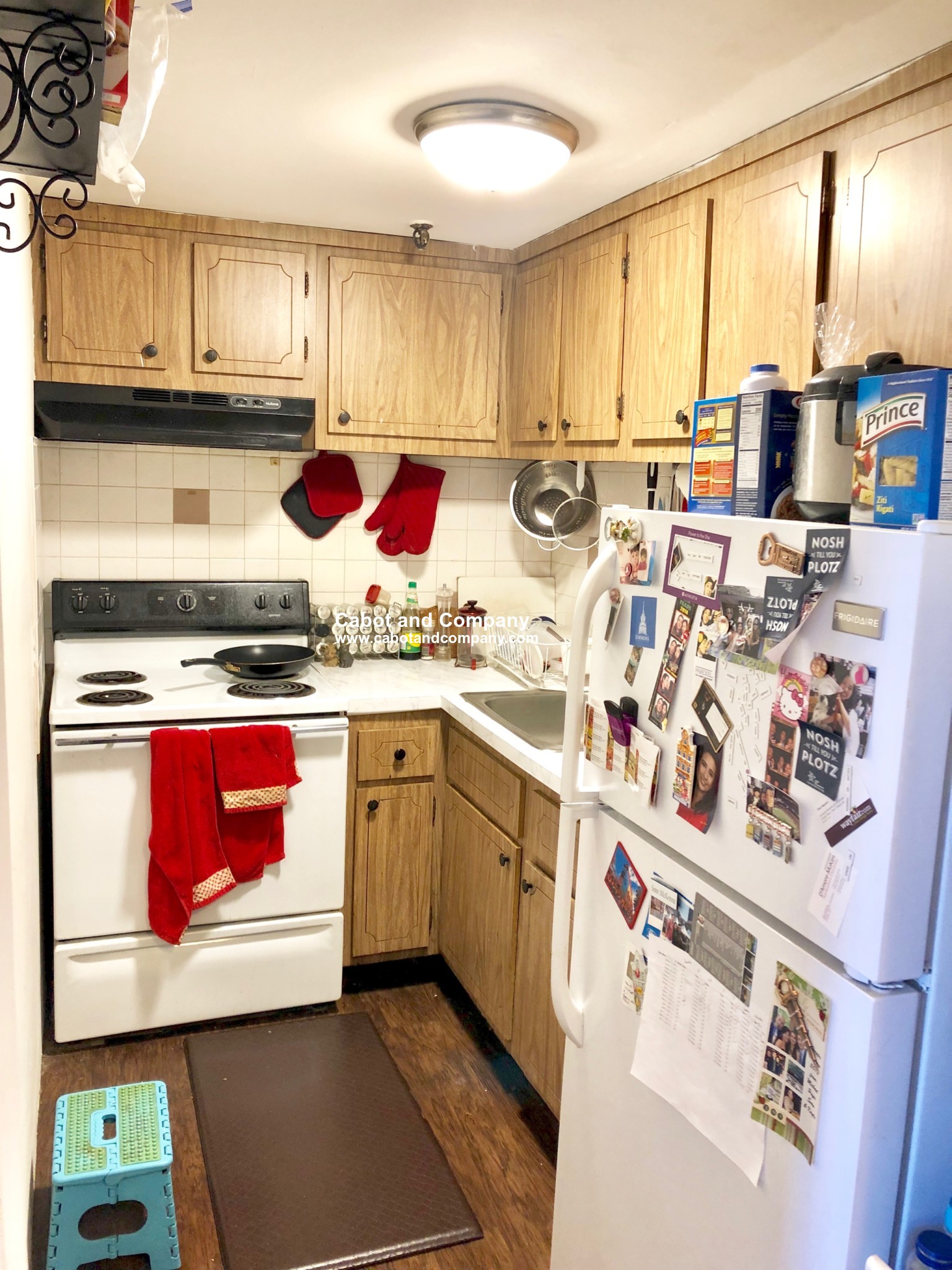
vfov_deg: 63.4
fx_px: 1027
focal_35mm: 28
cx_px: 476
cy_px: 635
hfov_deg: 49.7
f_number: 1.8
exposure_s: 1/15
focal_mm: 3.99
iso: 50
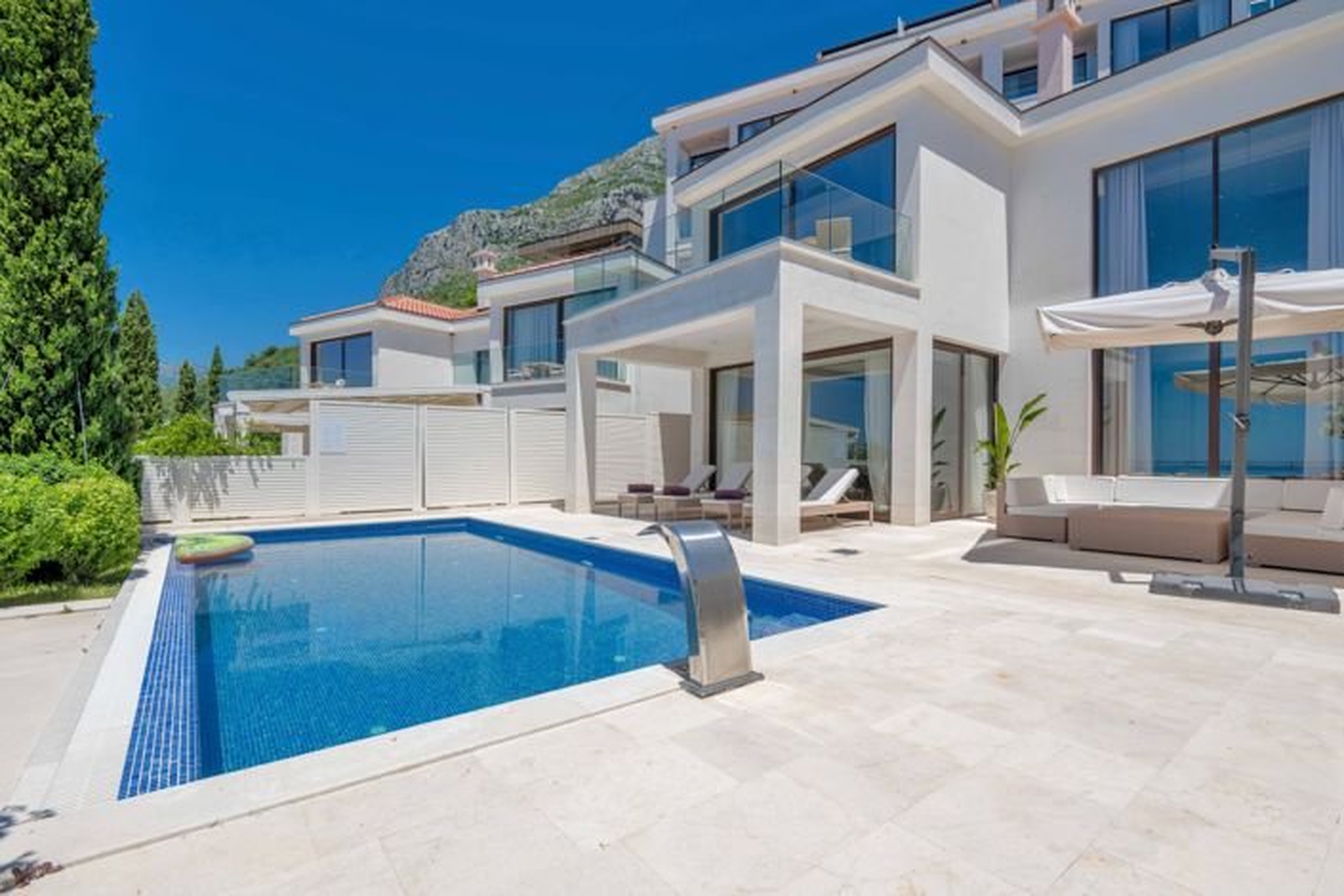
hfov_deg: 96.7
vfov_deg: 73.7
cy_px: 448
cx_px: 672
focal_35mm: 16
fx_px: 597
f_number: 10
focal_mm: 16
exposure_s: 1/1000
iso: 200
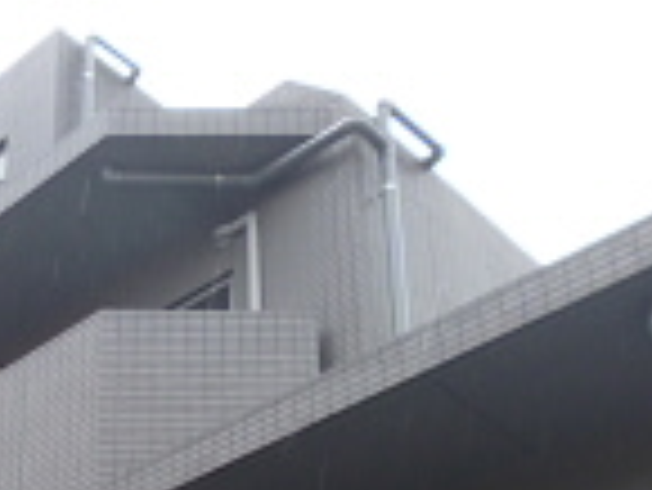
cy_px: 618
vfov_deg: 19.3
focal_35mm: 71
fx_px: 1338
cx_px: 49
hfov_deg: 26.4
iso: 100
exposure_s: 1/100
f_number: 2.5
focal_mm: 4.3
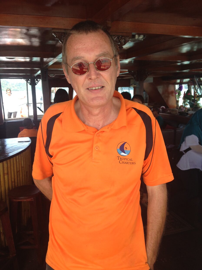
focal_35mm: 33
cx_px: 101
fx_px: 257
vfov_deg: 55.4
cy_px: 135
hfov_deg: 42.9
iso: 50
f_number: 2.4
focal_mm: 4.12
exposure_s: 1/176
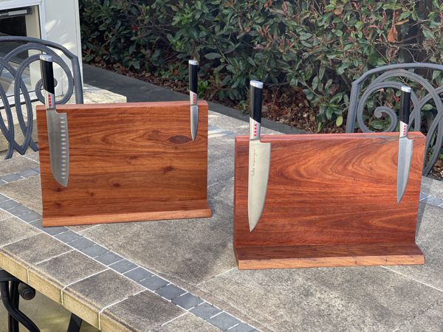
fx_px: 819
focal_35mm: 64
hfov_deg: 30.3
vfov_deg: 22.9
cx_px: 222
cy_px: 166
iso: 32
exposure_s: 1/121
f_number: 2.2
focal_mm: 7.5
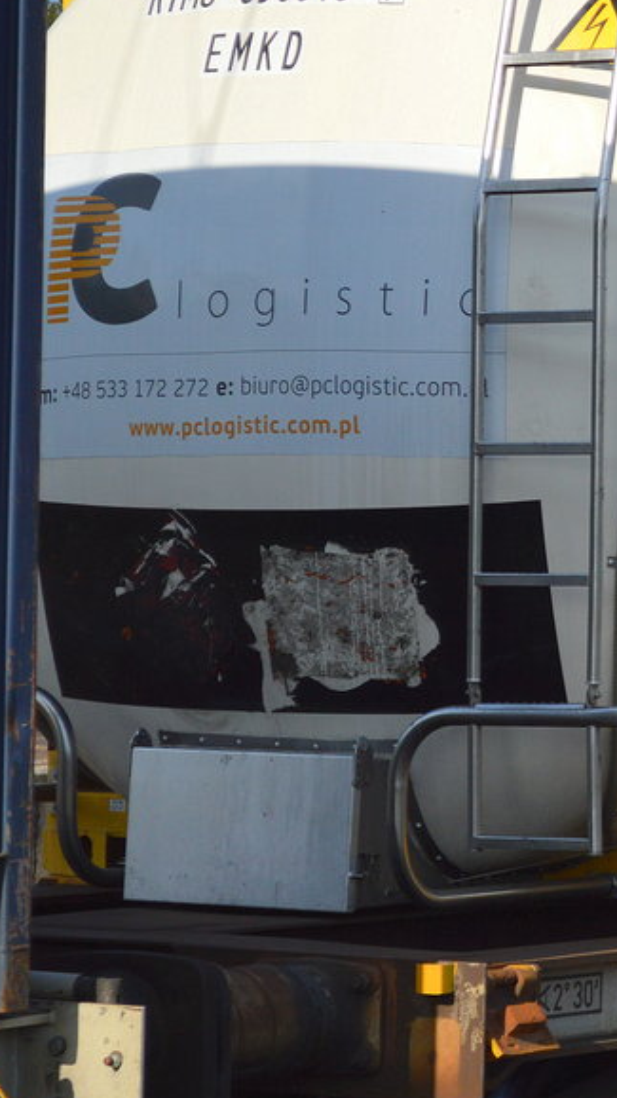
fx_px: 5210
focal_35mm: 179
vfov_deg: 12.0
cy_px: 364
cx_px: 1019
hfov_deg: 6.7
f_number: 6.3
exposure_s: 1/1600
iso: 400
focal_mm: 55
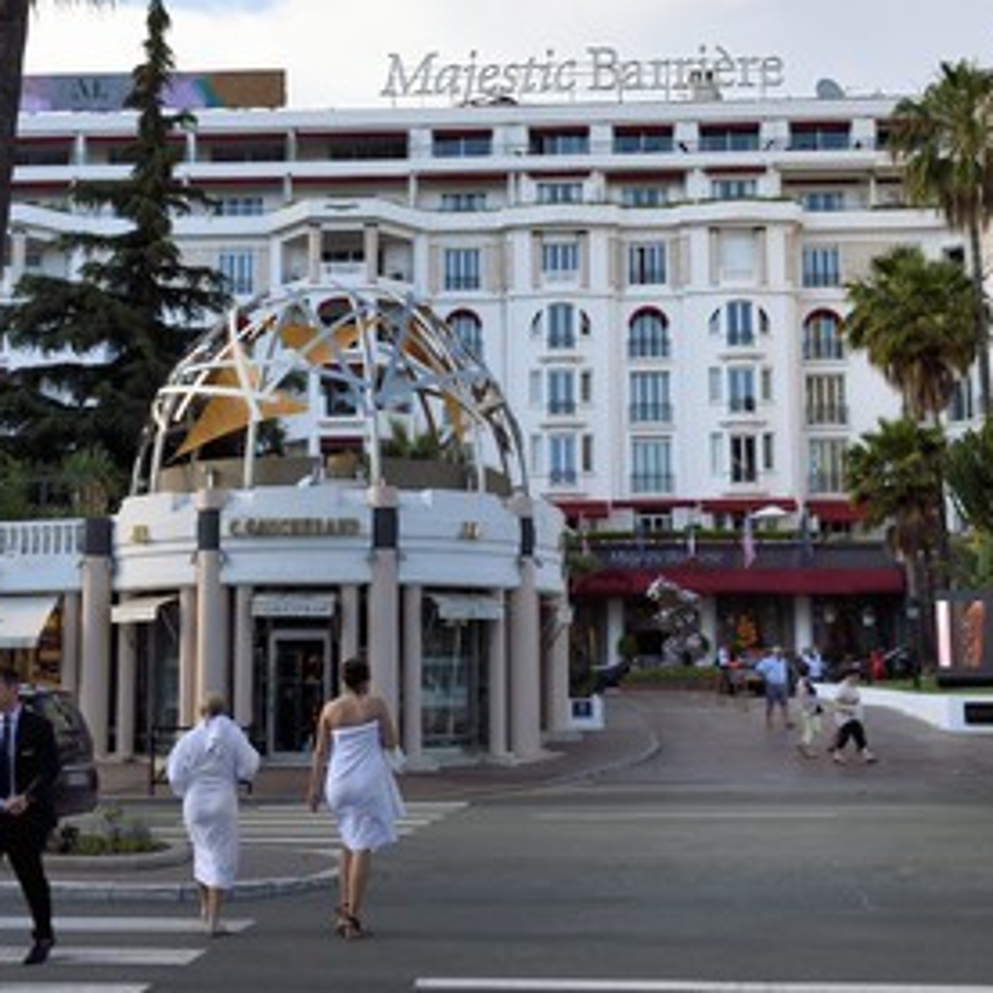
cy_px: 496
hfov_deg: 38.2
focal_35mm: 44
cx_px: 414
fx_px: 1428
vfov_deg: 38.3
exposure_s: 1/200
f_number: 11
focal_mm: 34
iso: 200
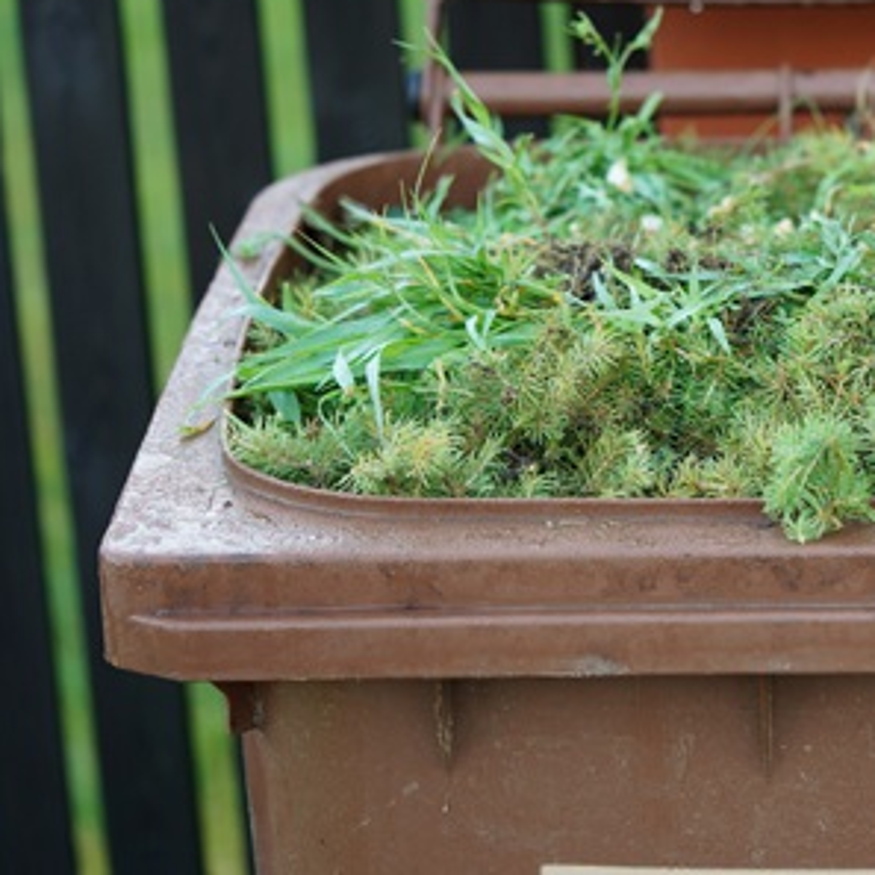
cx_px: 826
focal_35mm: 166
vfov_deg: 10.5
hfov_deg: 10.5
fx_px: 4747
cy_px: 354
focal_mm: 90
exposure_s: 1/80
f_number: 3.2
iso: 200
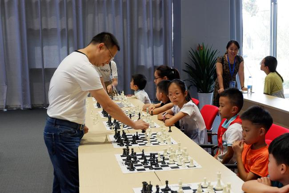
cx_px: 144
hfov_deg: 35.6
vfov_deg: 24.2
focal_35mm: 56
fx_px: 450
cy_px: 96
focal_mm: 37.1
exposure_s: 1/80
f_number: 5.3
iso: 1250
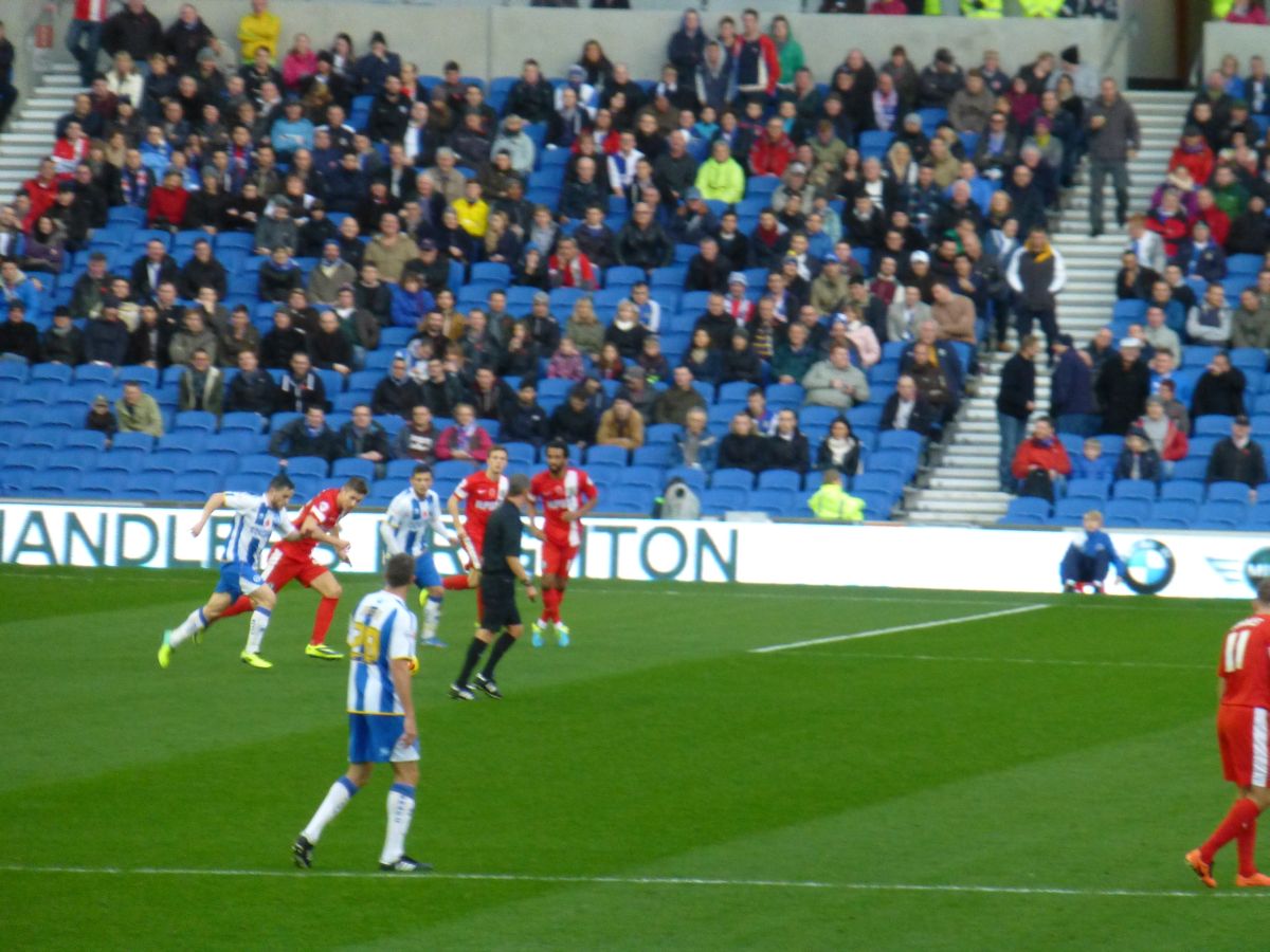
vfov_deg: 4.1
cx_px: 635
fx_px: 13355
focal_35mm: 364
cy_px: 476
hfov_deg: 5.4
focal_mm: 65
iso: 800
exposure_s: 1/160
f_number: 5.9
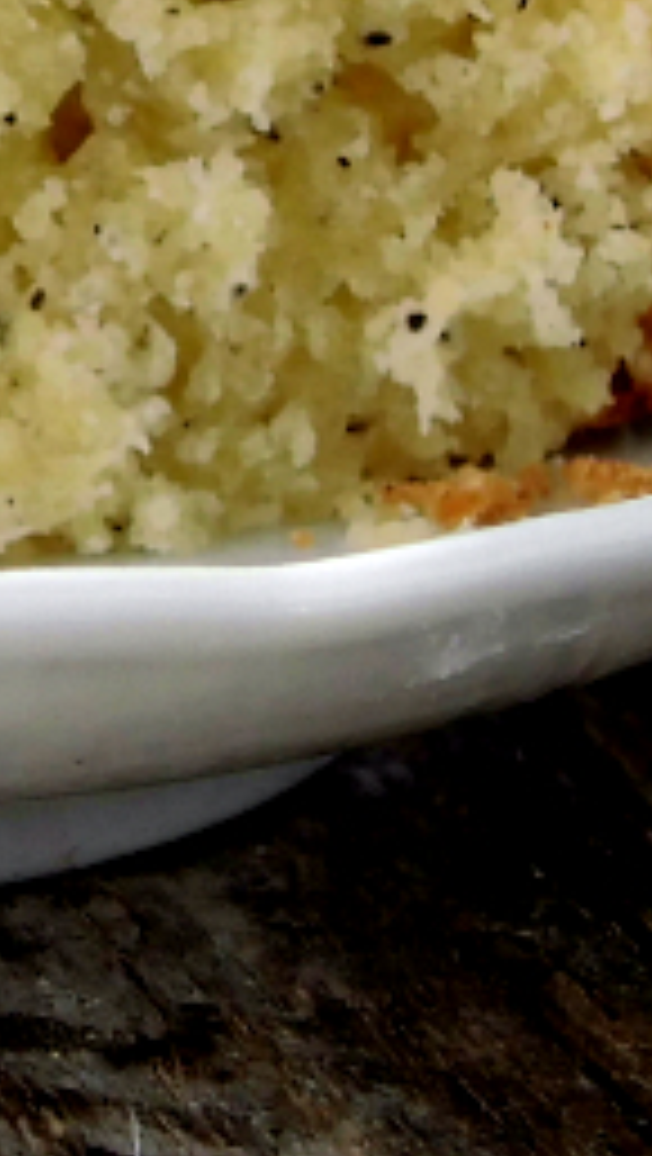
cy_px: 238
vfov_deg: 10.5
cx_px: -229
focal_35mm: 204
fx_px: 6256
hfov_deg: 5.9
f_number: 3.4
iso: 100
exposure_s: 1/160
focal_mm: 8.3
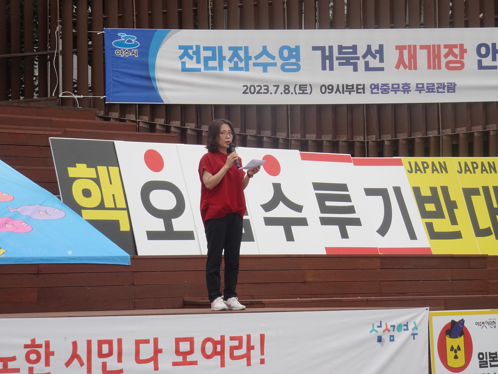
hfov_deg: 14.3
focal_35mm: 138
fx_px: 1985
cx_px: 249
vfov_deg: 10.7
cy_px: 187
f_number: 5.6
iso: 100
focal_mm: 21.87
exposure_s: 1/160
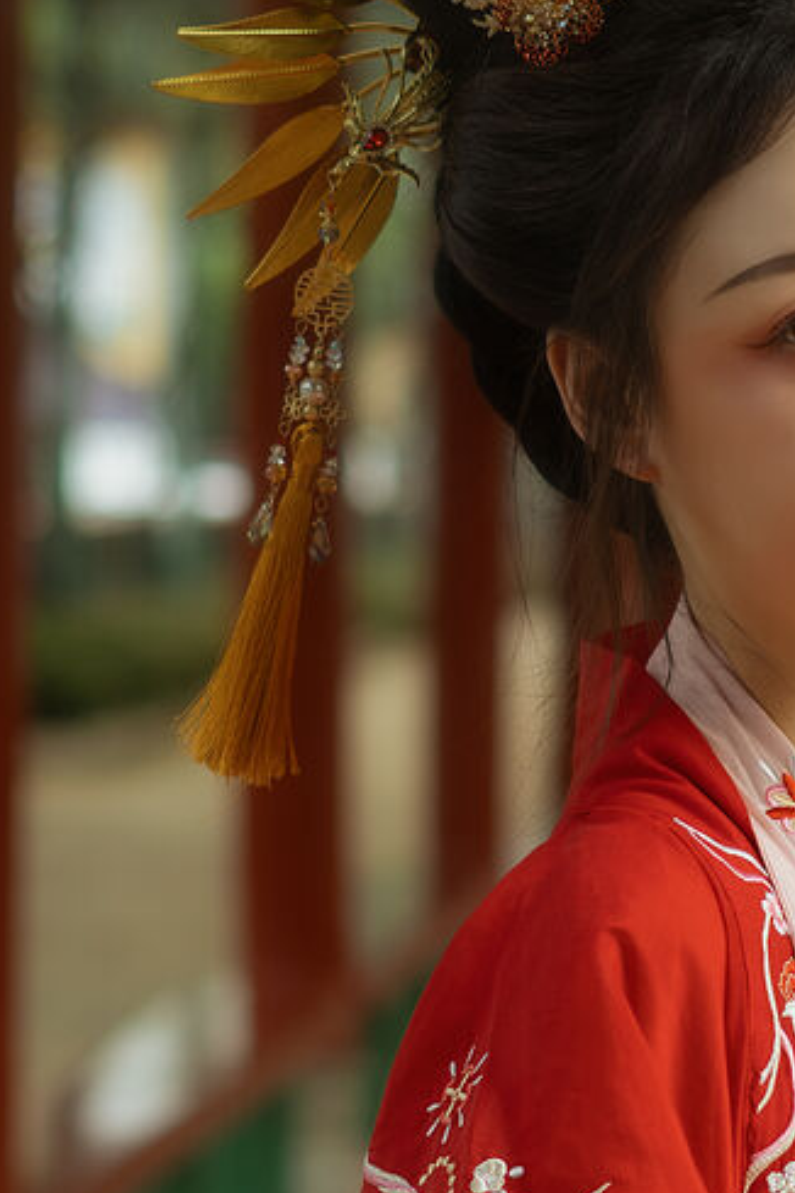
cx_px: 1175
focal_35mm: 184
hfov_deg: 7.3
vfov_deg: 11.1
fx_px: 6095
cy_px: 980
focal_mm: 50
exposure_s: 1/200
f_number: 2.5
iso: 100
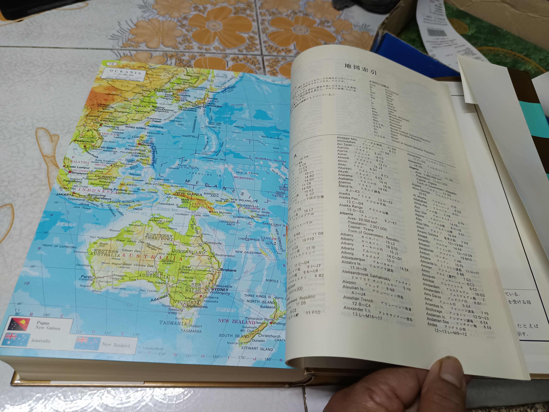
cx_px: 274
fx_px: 381
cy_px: 206
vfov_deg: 56.8
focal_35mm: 24
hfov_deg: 71.6
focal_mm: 5.31
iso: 972
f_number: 1.7
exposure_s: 1/50
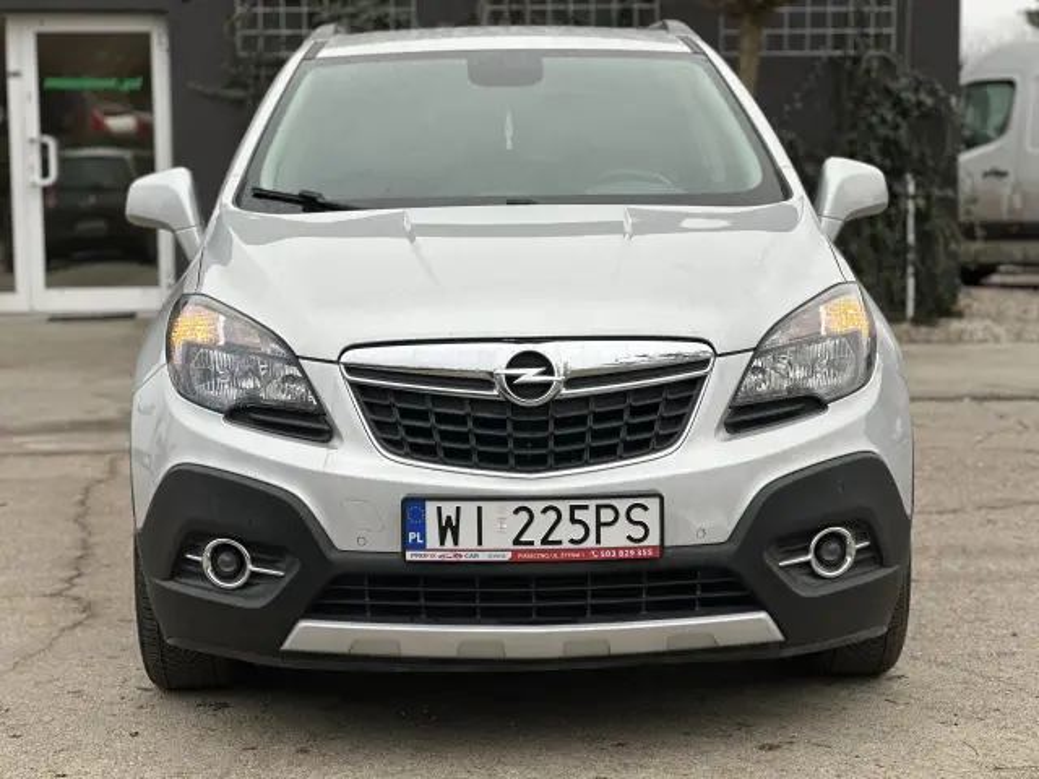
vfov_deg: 19.1
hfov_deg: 25.3
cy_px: 390
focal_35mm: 77
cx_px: 520
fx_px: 2311
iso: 50
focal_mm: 9
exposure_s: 1/121
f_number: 2.8
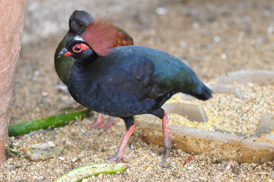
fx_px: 981
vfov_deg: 10.6
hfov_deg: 15.9
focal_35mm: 129
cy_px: 91
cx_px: 137
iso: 800
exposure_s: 1/80
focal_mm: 86
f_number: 4.5
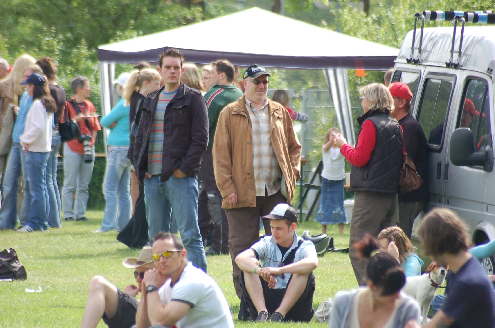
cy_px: 164
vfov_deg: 3.0
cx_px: 248
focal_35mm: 450
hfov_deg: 4.6
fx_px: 6176
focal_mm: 300
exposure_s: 1/500
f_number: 5.6
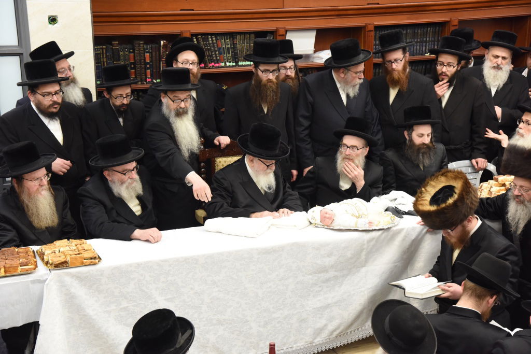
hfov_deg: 31.0
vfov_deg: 20.9
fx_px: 959
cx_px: 266
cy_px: 177
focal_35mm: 65
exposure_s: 1/100
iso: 2500
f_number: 5.6
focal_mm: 65
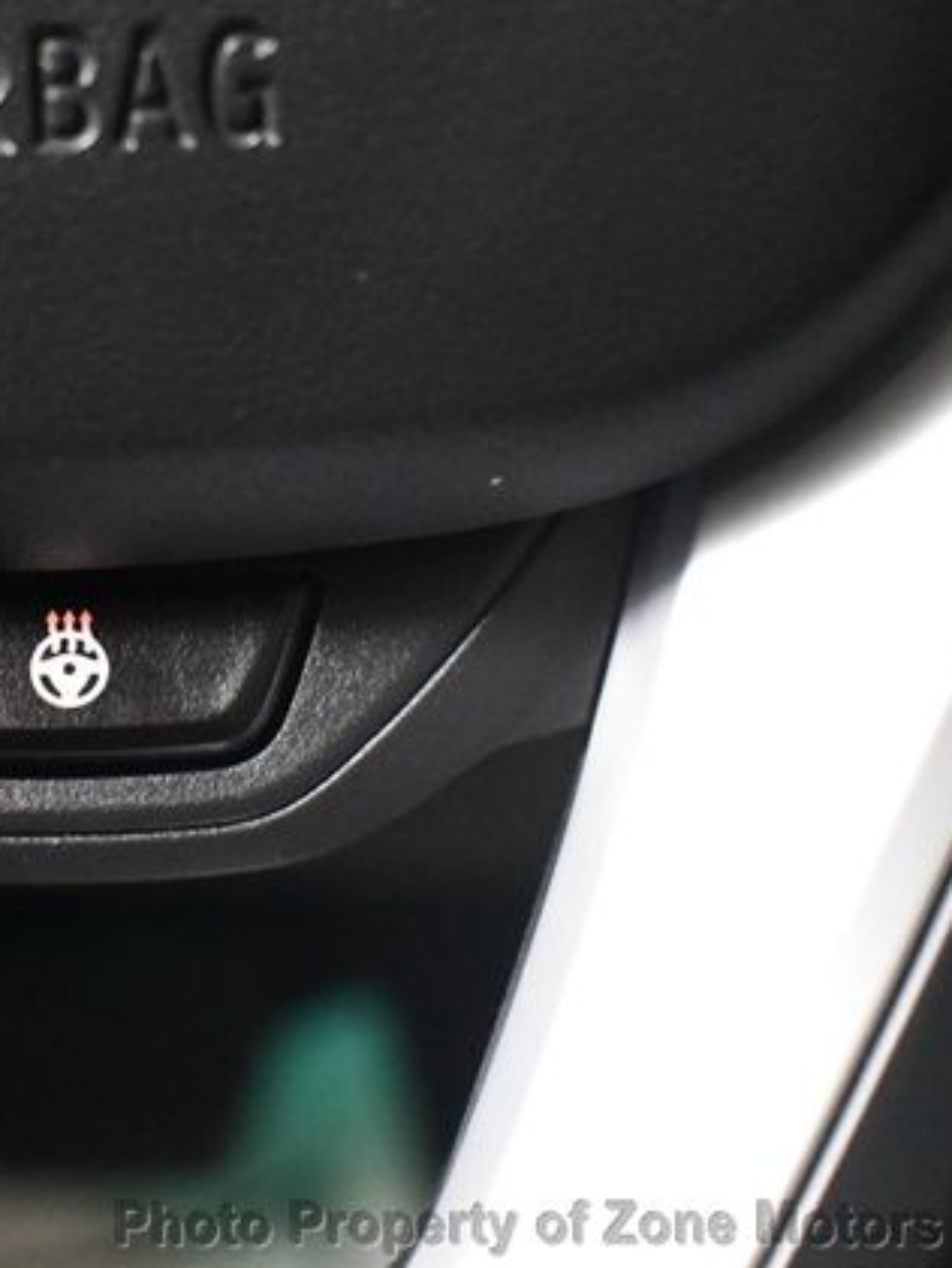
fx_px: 2785
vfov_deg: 25.7
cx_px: 78
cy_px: 639
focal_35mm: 76
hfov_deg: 19.0
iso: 8000
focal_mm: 26
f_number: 4
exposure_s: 1/60
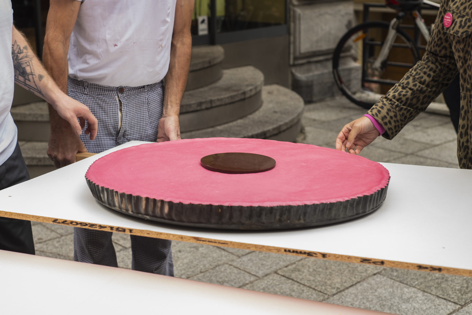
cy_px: 134
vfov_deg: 22.6
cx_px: 210
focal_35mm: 60
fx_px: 787
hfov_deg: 33.4
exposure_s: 1/80
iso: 500
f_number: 5
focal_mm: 50
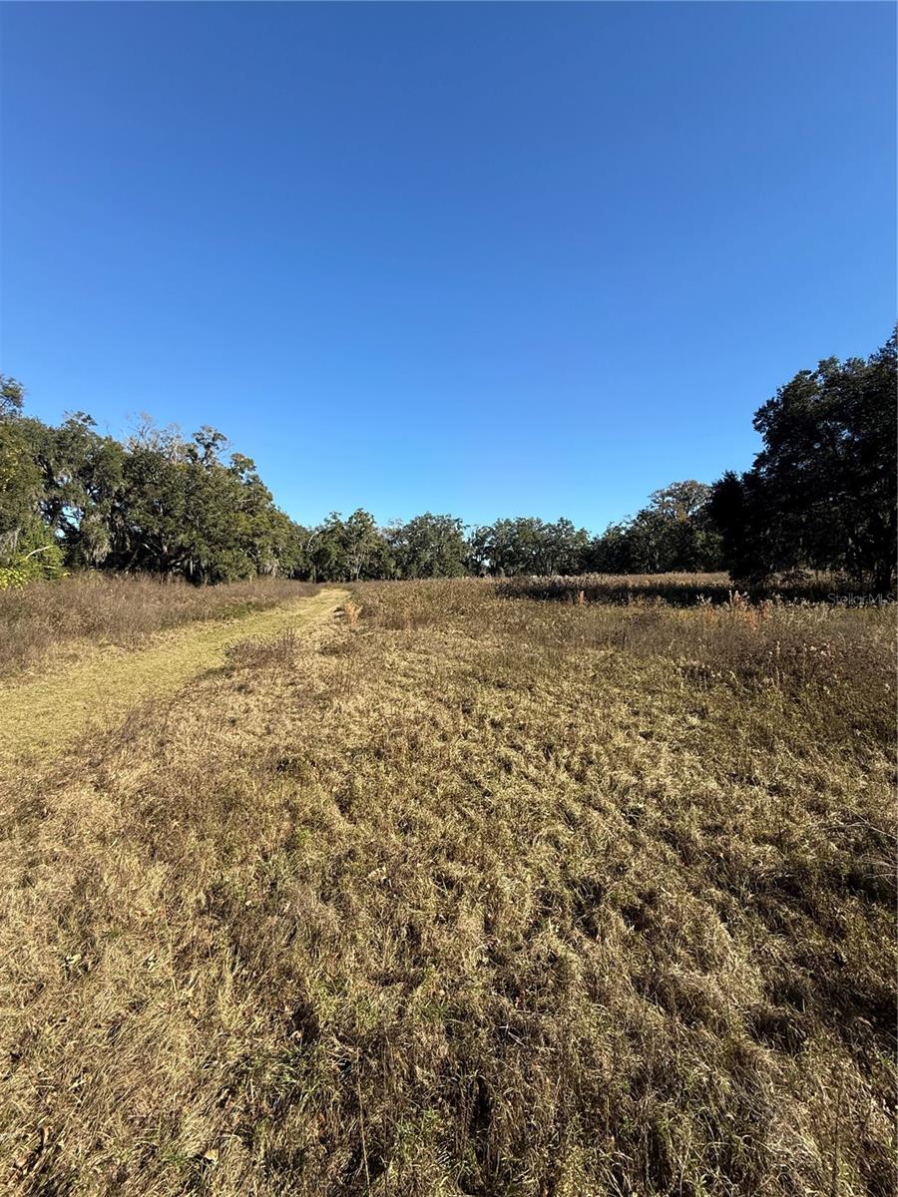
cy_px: 598
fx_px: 484
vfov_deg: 102.1
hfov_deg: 85.7
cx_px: 449
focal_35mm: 14
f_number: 2.2
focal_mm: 2.22
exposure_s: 1/1339
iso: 50
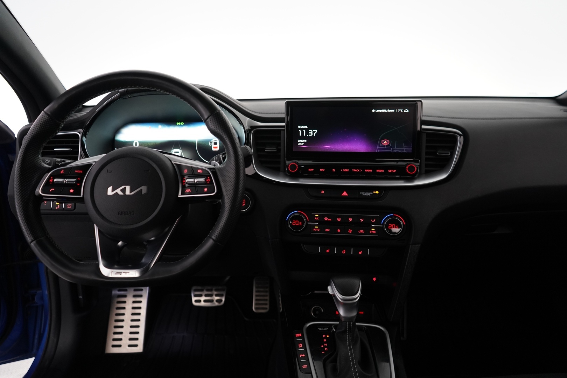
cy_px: 189
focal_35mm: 28
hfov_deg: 65.5
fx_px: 441
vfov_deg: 46.4
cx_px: 284
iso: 2000
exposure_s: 1/50
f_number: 3.5
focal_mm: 28
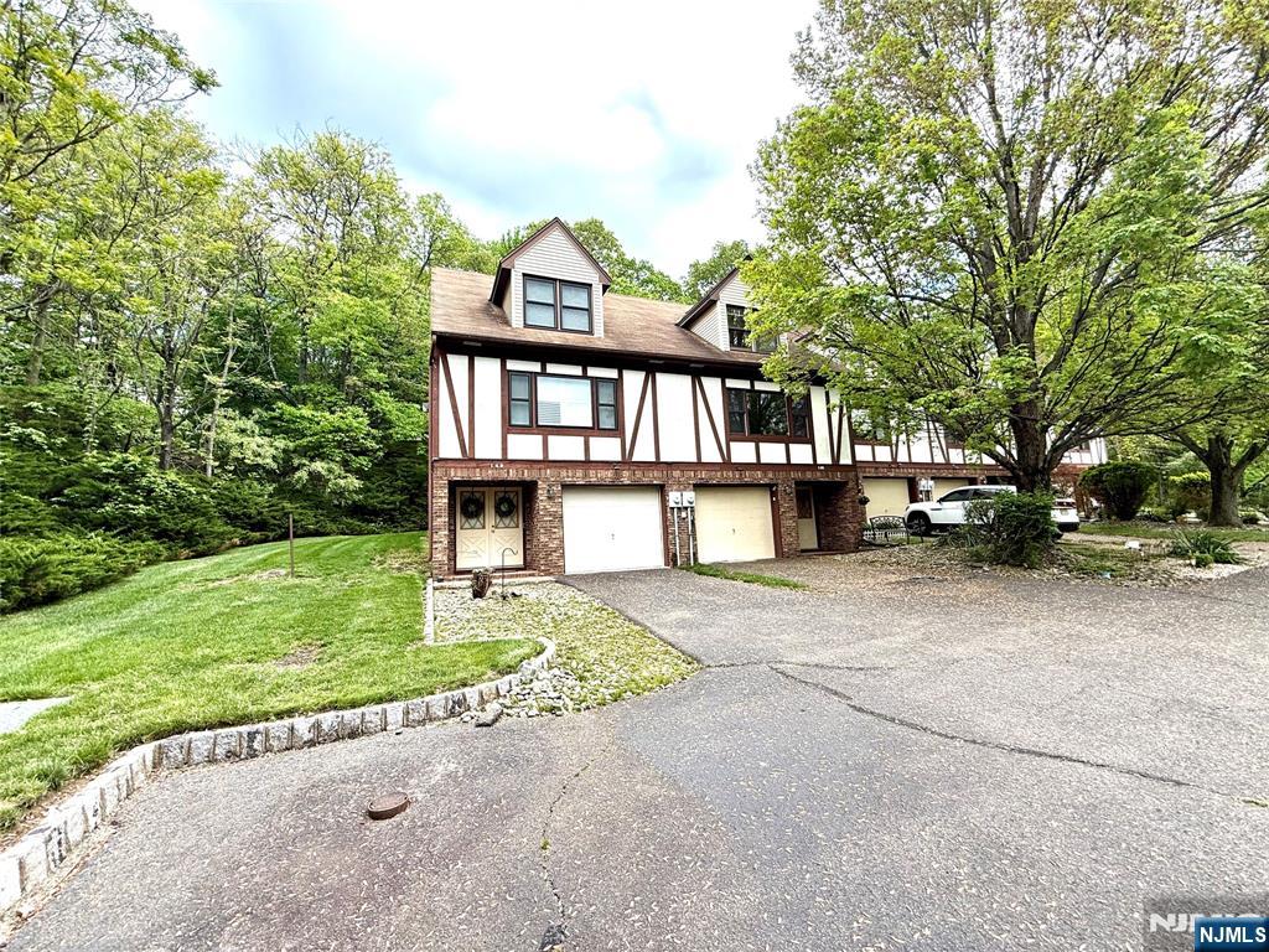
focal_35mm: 14
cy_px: 476
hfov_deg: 102.1
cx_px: 634
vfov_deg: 85.7
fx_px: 513
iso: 50
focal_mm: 2.22
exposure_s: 1/405
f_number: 2.2
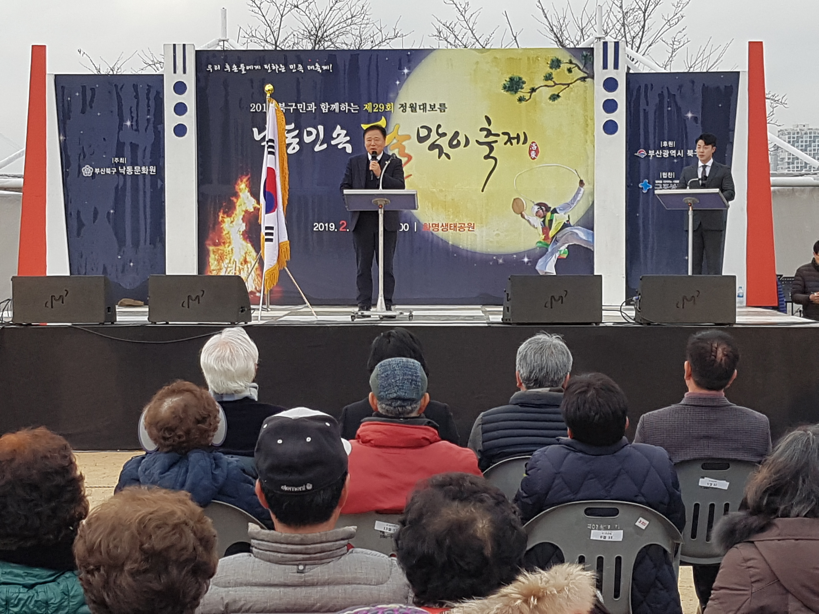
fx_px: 615
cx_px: 410
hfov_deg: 67.3
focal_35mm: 26
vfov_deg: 53.1
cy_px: 307
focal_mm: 4.2
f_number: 1.7
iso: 50
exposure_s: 1/135
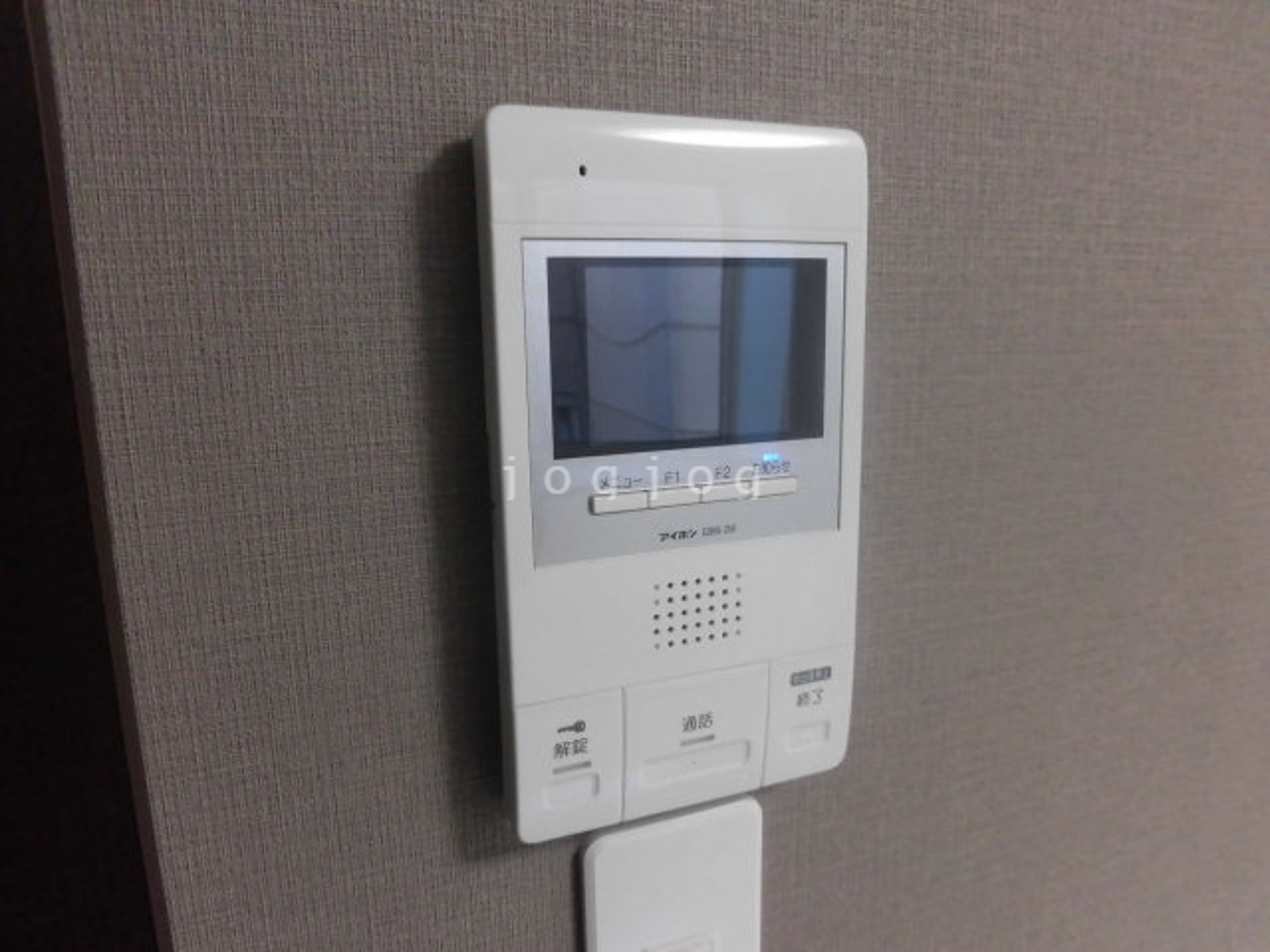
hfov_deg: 71.6
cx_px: 635
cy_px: 476
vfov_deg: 56.8
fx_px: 881
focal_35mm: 24
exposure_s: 1/50
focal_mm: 4.3
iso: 250
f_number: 3.1
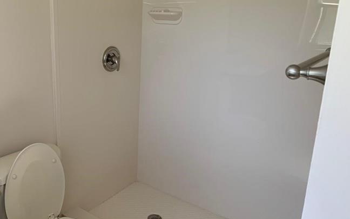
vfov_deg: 37.2
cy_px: 93
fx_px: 324
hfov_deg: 56.2
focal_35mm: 34
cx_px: 138
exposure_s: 1/121
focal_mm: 4.25
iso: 32
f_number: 1.8
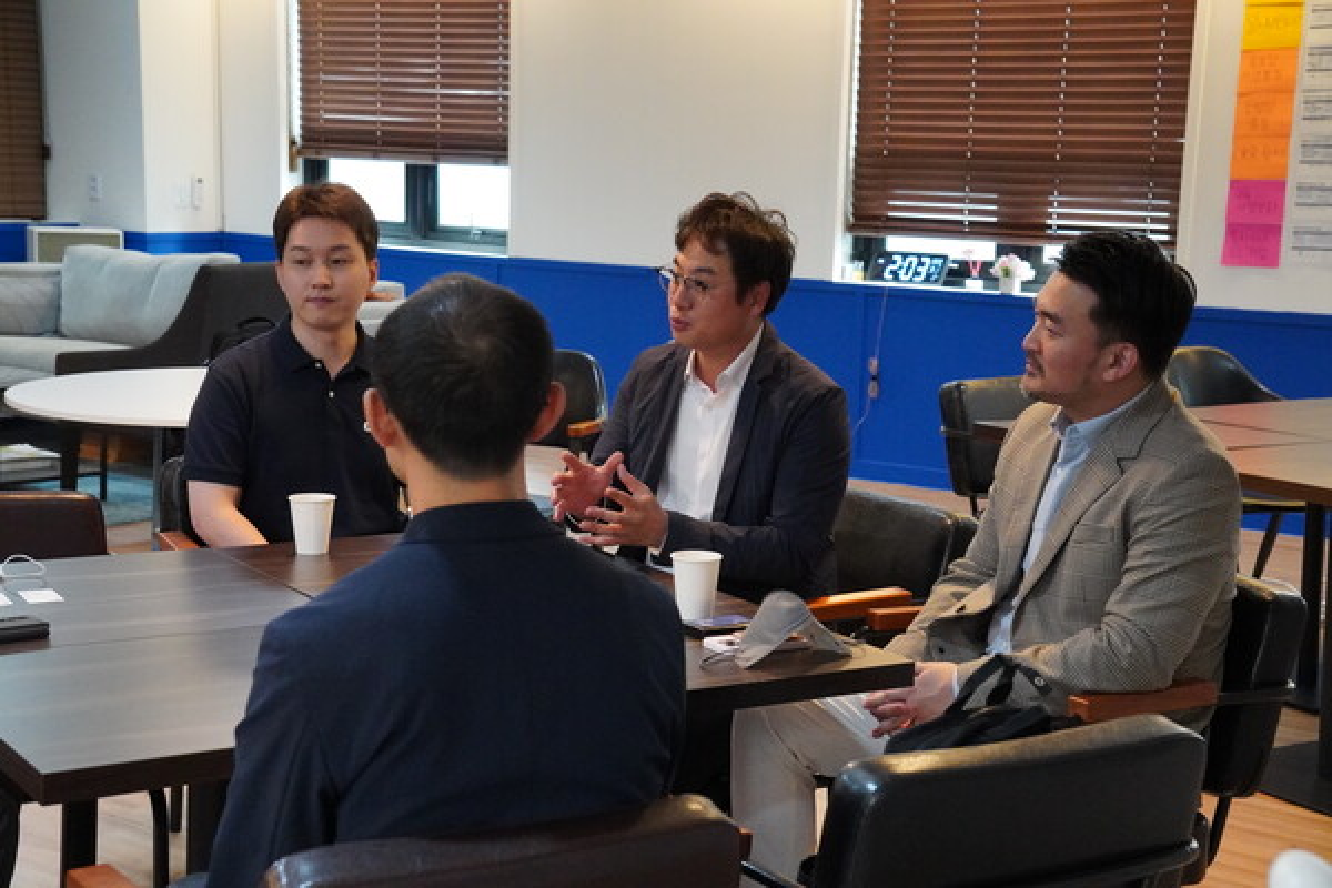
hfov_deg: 34.2
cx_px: 666
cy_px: 444
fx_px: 2164
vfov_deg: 23.2
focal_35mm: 58
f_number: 4.5
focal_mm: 39
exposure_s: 1/250
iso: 6400
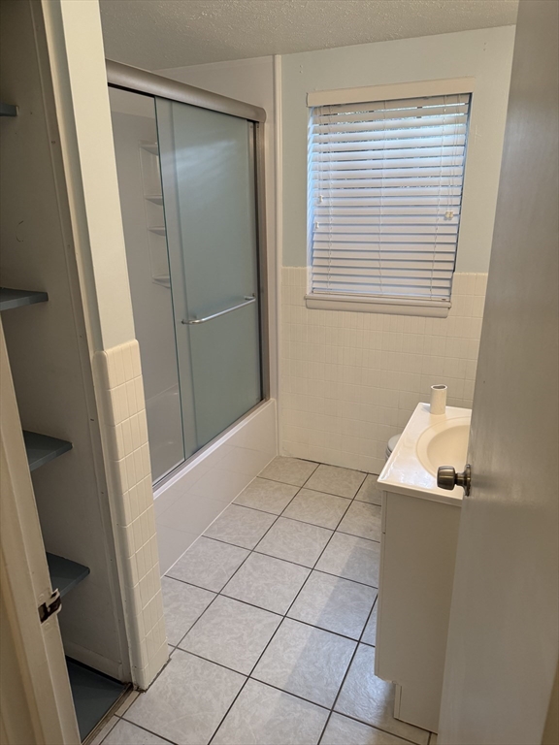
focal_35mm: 24
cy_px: 372
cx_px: 280
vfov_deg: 71.6
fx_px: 517
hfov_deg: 56.8
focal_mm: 6.76
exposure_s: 1/120
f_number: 1.78
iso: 200
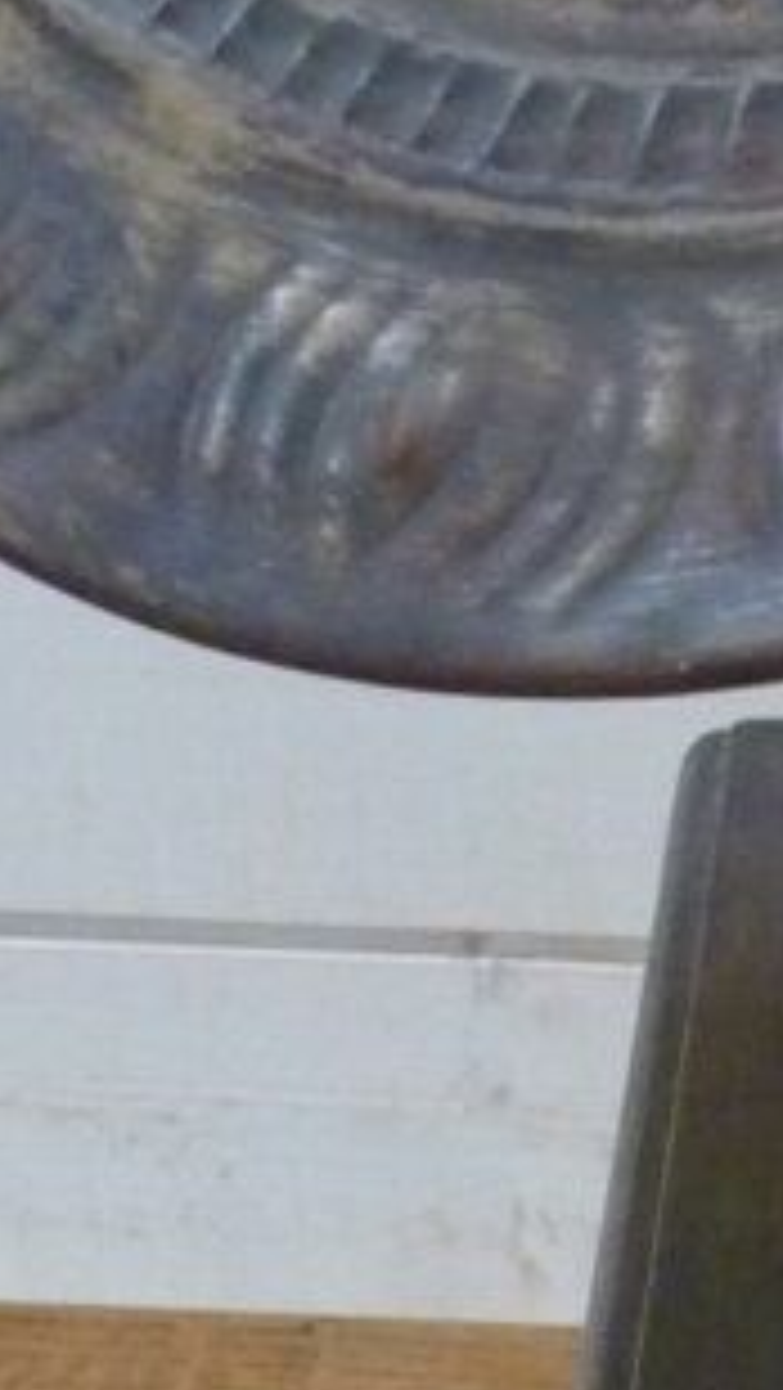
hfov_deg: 7.4
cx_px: 1544
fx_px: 5827
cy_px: 459
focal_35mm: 158
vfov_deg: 13.6
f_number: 2.8
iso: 400
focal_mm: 5
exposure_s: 1/15
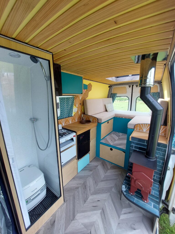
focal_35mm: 13
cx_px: 88
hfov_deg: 89.9
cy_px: 117
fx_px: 88
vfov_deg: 106.2
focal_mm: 1.74
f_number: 2.2
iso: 50
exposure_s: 1/152
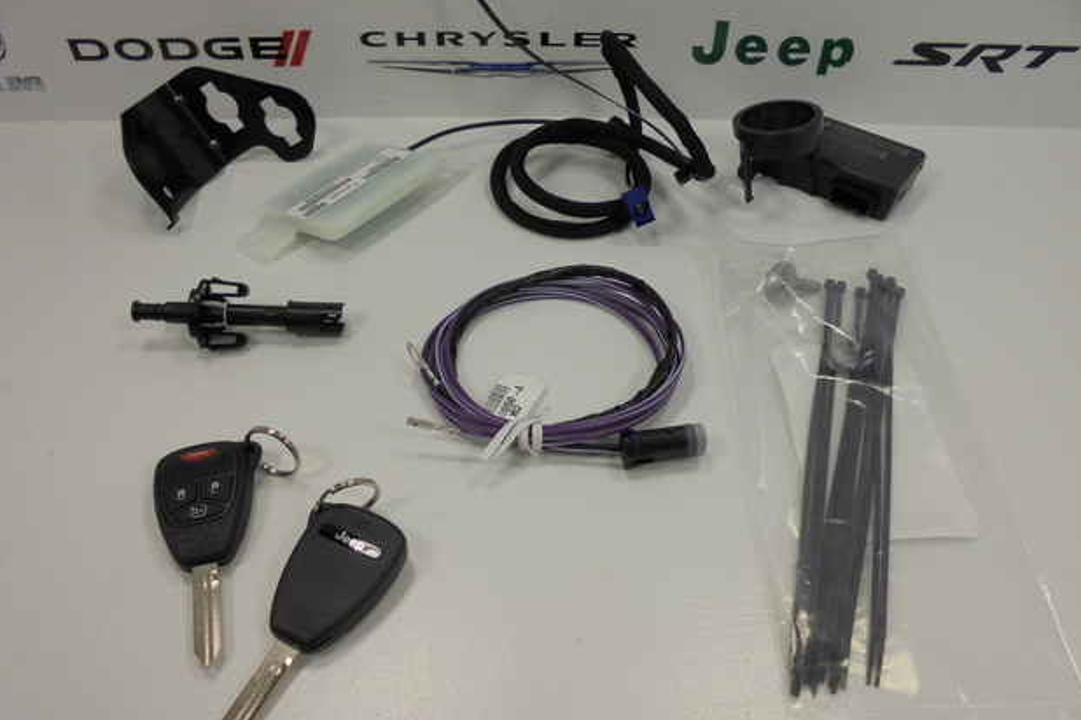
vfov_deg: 46.4
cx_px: 544
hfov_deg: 65.5
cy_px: 372
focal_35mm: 28
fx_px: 841
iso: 100
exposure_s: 1/250
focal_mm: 4.6
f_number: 3.5
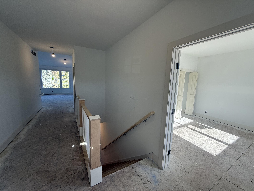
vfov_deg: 85.7
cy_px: 96
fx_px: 103
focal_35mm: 14
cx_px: 127
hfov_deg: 102.1
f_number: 2.2
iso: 64
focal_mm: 2.22
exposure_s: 1/188
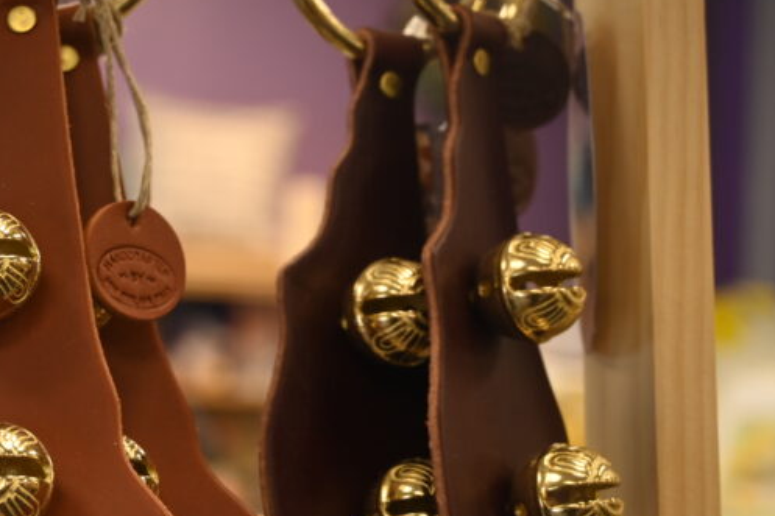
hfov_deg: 19.7
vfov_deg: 13.5
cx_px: 12
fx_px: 2173
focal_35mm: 101
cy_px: 260
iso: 640
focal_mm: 49
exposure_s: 1/100
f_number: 4.5
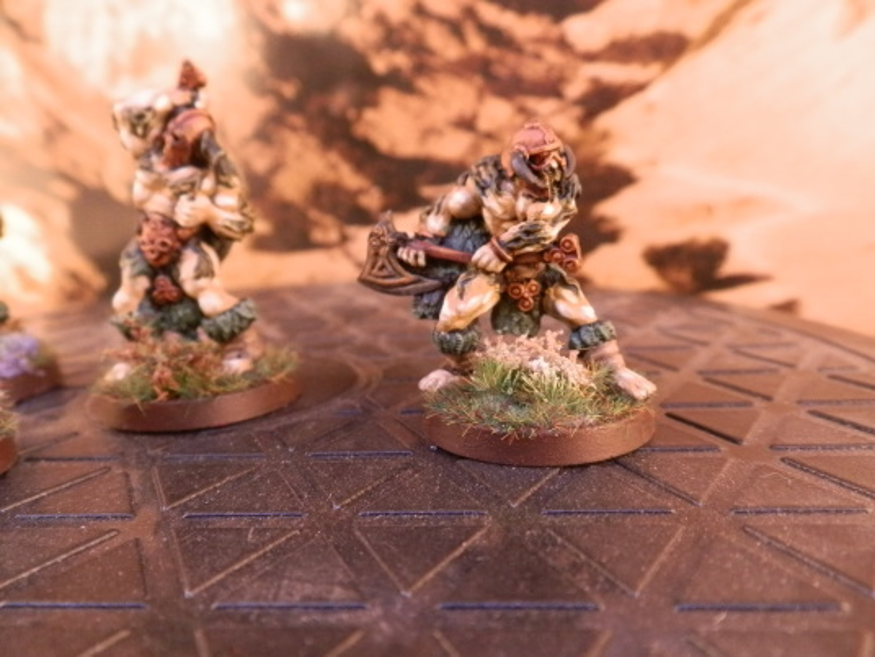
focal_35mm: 28
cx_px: 438
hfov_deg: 63.4
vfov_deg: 49.7
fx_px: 708
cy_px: 328
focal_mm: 5
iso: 400
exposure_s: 1/60
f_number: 3.1
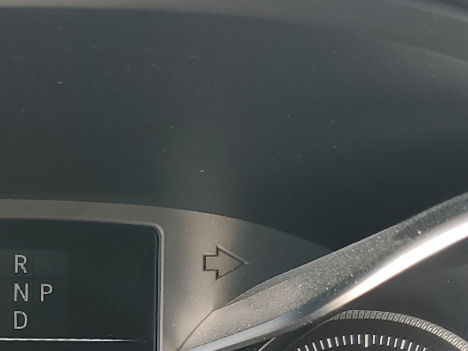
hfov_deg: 23.8
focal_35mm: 79
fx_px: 1068
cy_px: 346
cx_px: 11
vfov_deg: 18.2
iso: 54
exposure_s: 1/120
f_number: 1.5
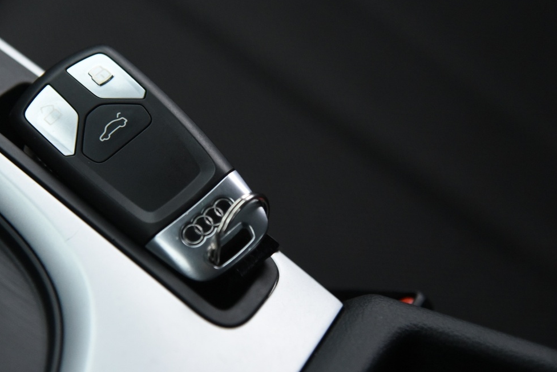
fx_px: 2104
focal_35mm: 136
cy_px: 139
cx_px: 148
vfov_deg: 10.1
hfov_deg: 15.0
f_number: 4
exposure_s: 1/40
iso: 4000
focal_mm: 82
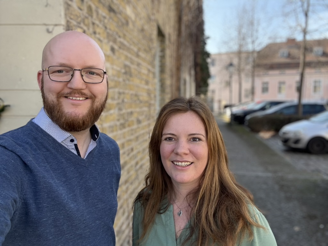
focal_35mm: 30
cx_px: 164
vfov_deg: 46.8
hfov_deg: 60.0
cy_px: 123
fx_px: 284
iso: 40
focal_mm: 2.69
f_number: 1.9
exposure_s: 1/286
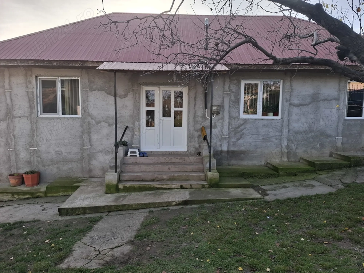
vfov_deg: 58.9
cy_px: 136
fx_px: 242
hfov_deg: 73.9
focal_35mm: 23
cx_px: 182
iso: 50
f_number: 1.8
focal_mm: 5.54
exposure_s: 1/428
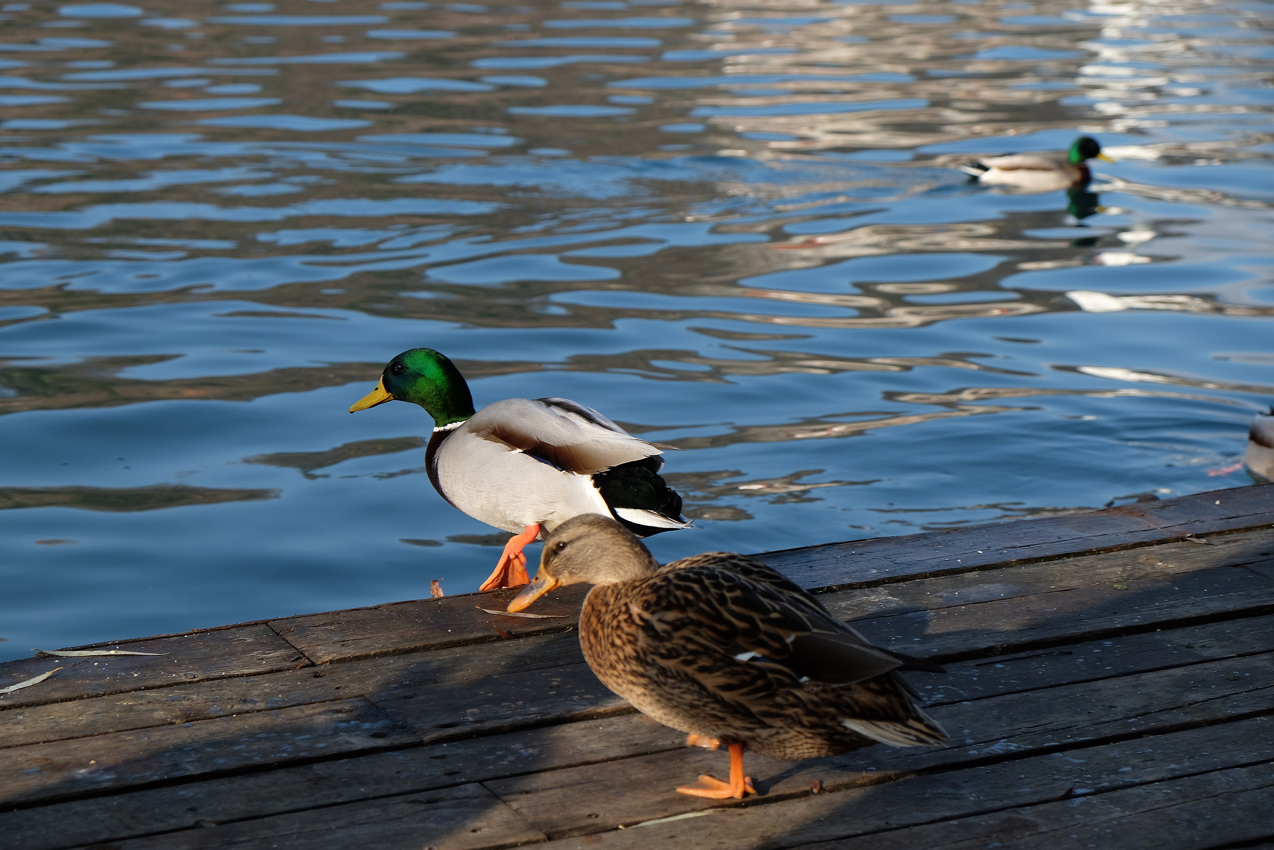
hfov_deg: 24.5
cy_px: 425
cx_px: 637
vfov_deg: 16.5
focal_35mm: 83
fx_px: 2937
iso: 200
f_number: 5.6
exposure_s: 1/400
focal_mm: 55
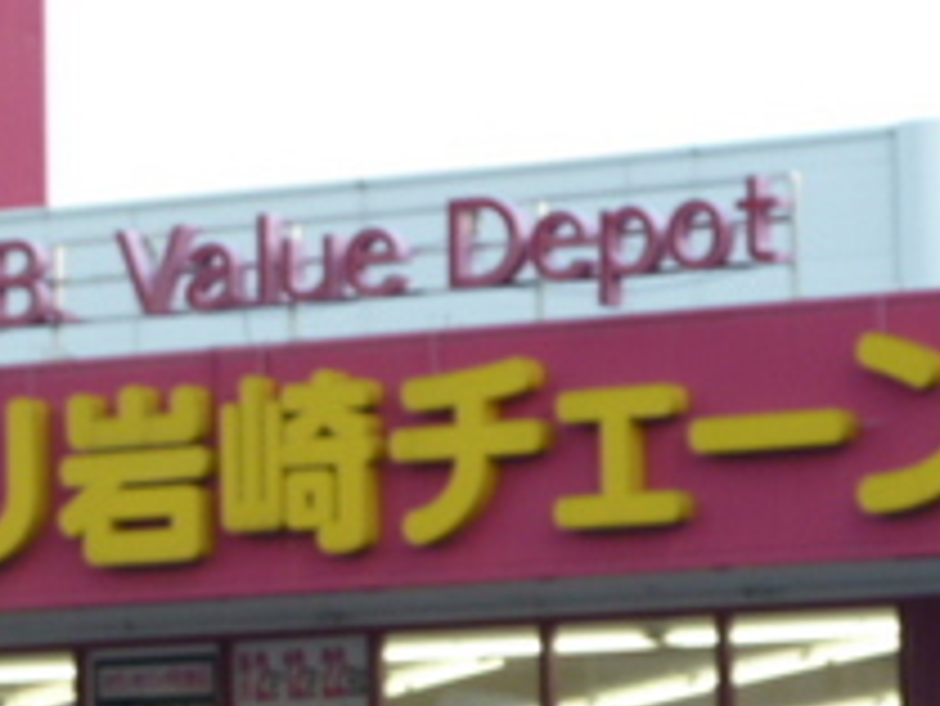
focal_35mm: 278
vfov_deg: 5.4
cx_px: 261
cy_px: 481
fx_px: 7553
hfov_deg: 7.1
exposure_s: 1/100
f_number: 4.3
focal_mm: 17
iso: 80
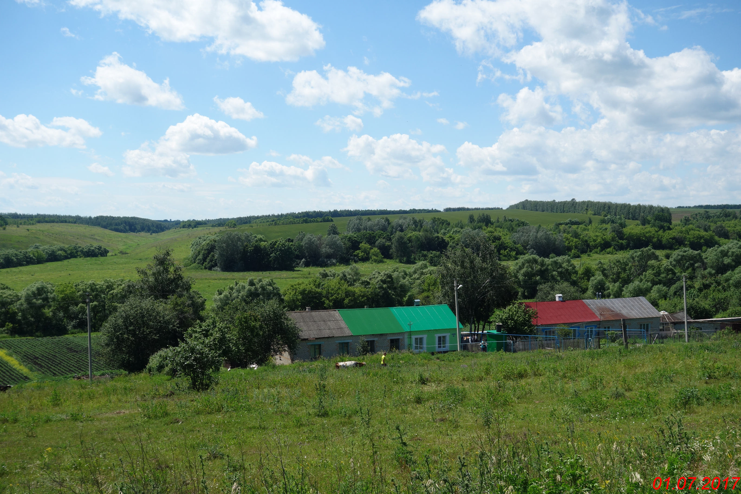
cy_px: 247
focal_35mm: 42
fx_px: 864
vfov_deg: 31.9
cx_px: 370
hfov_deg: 46.4
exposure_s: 1/640
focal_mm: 15.45
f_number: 5.6
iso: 125
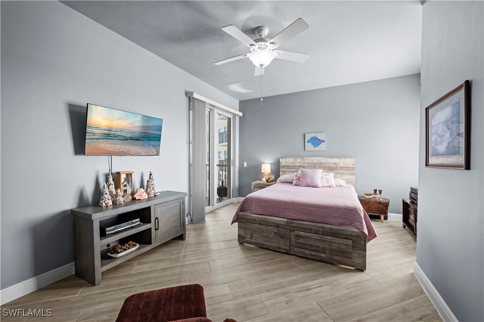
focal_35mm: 14
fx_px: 188
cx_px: 242
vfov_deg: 81.1
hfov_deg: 104.3
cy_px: 161
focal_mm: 14
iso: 200
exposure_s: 1/3
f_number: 11
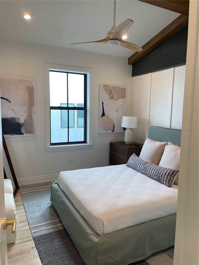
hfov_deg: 53.1
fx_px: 199
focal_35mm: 26
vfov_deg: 67.3
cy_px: 132
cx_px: 100
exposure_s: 1/111
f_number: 1.6
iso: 64
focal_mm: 4.2
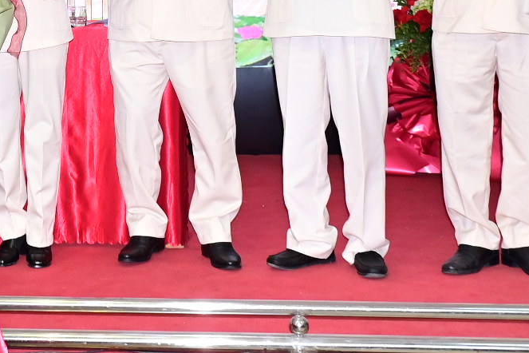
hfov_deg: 22.0
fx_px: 1308
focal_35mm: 89
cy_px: -85
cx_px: -8
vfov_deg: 14.8
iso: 800
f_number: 3.5
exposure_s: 1/200
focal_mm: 20
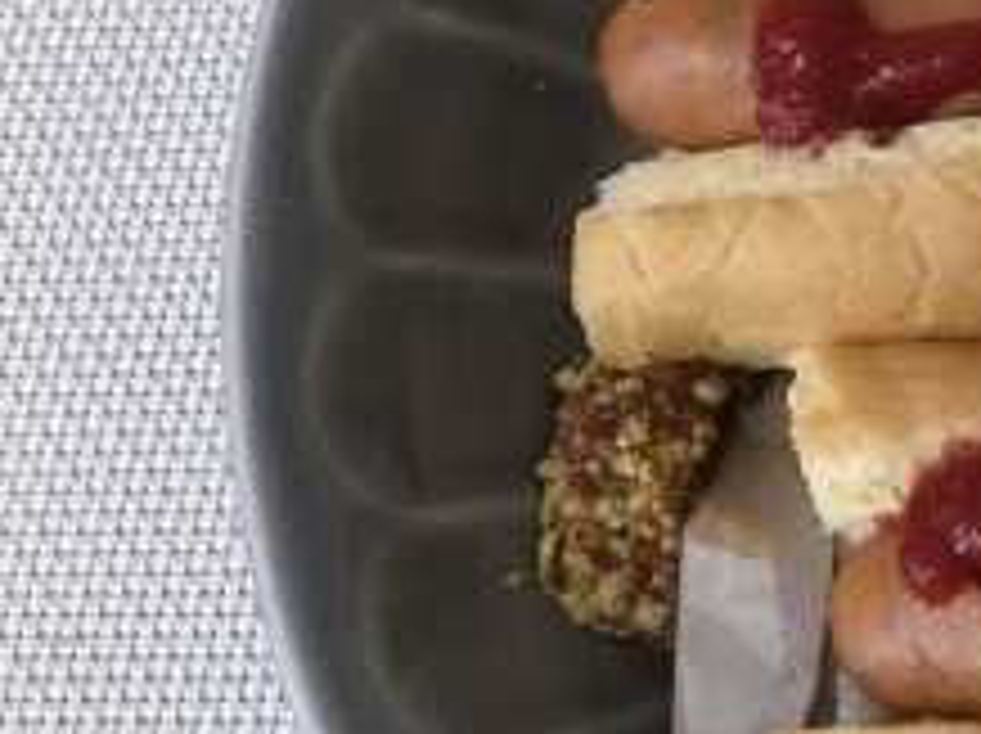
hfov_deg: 21.7
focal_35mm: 80
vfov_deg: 18.1
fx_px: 2265
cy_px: 59
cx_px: 1318
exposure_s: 1/30
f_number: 2.2
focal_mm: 4.15
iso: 80
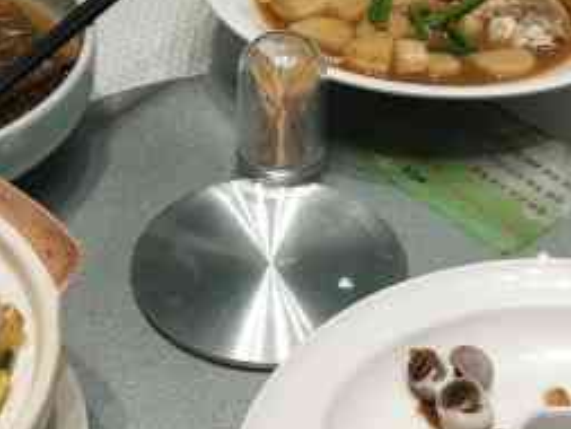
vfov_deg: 17.7
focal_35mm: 83
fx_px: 1370
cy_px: 324
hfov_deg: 23.5
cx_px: 280
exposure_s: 1/100
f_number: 1.8
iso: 64
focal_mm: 3.95
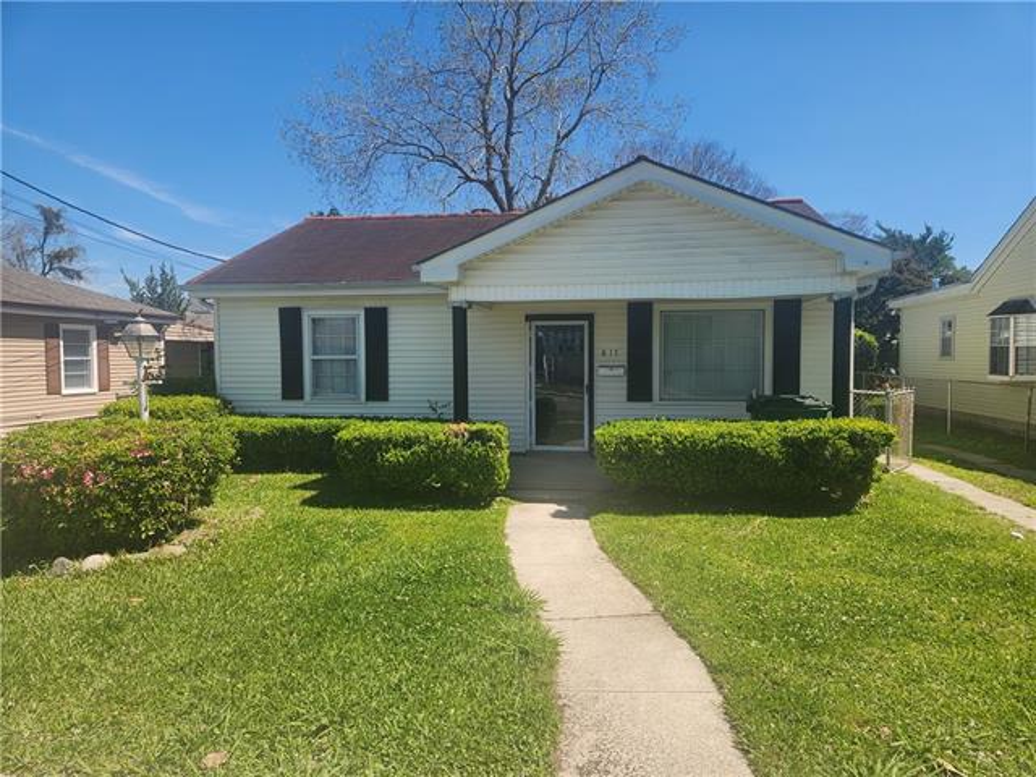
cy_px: 388
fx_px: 688
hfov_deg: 73.9
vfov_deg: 58.9
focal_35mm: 23
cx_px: 518
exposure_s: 1/1606
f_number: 1.8
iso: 20
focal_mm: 5.4
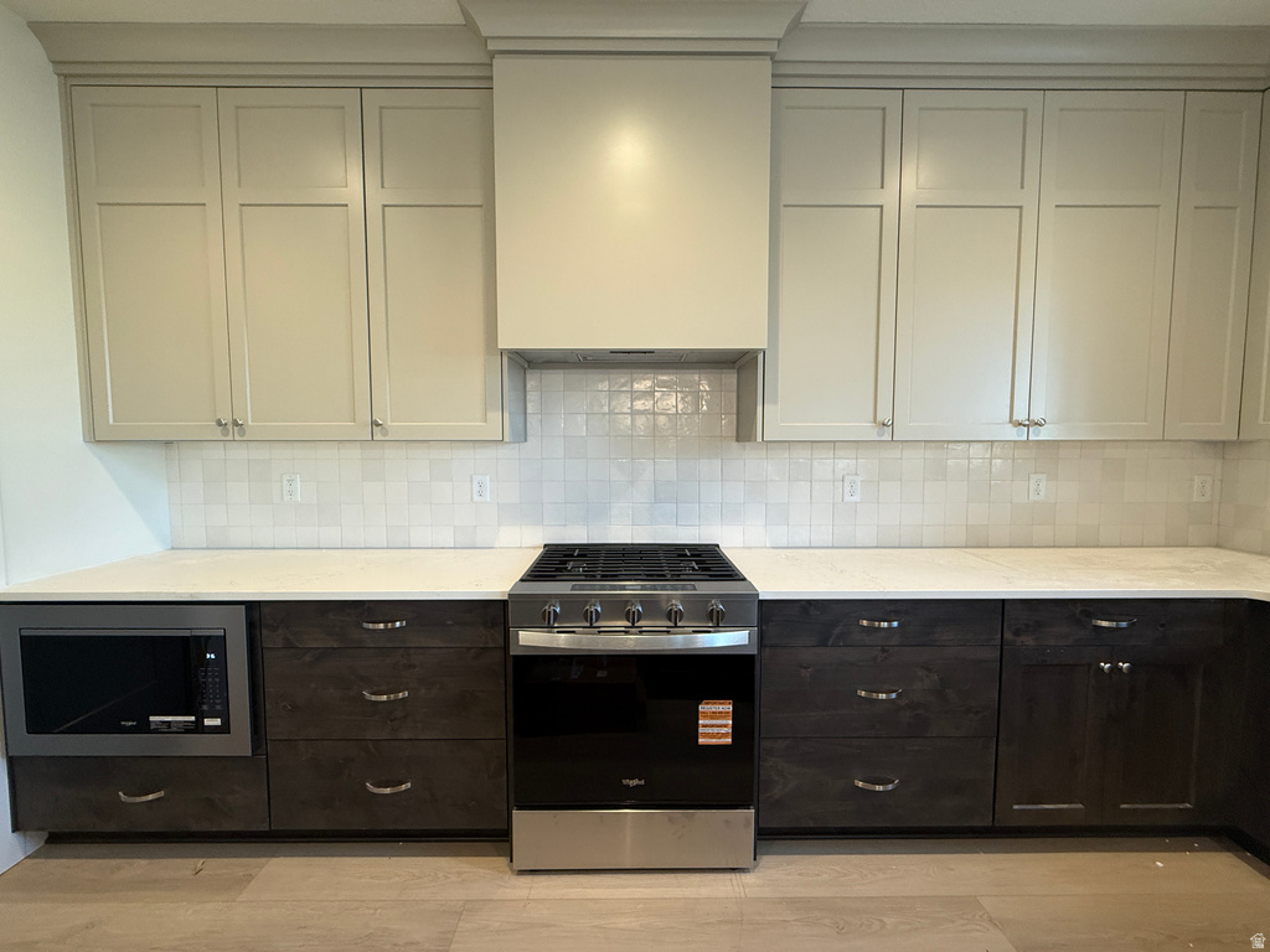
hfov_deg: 102.1
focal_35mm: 14
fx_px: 514
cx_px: 635
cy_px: 476
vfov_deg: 85.7
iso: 250
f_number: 2.2
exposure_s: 1/120
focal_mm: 2.22
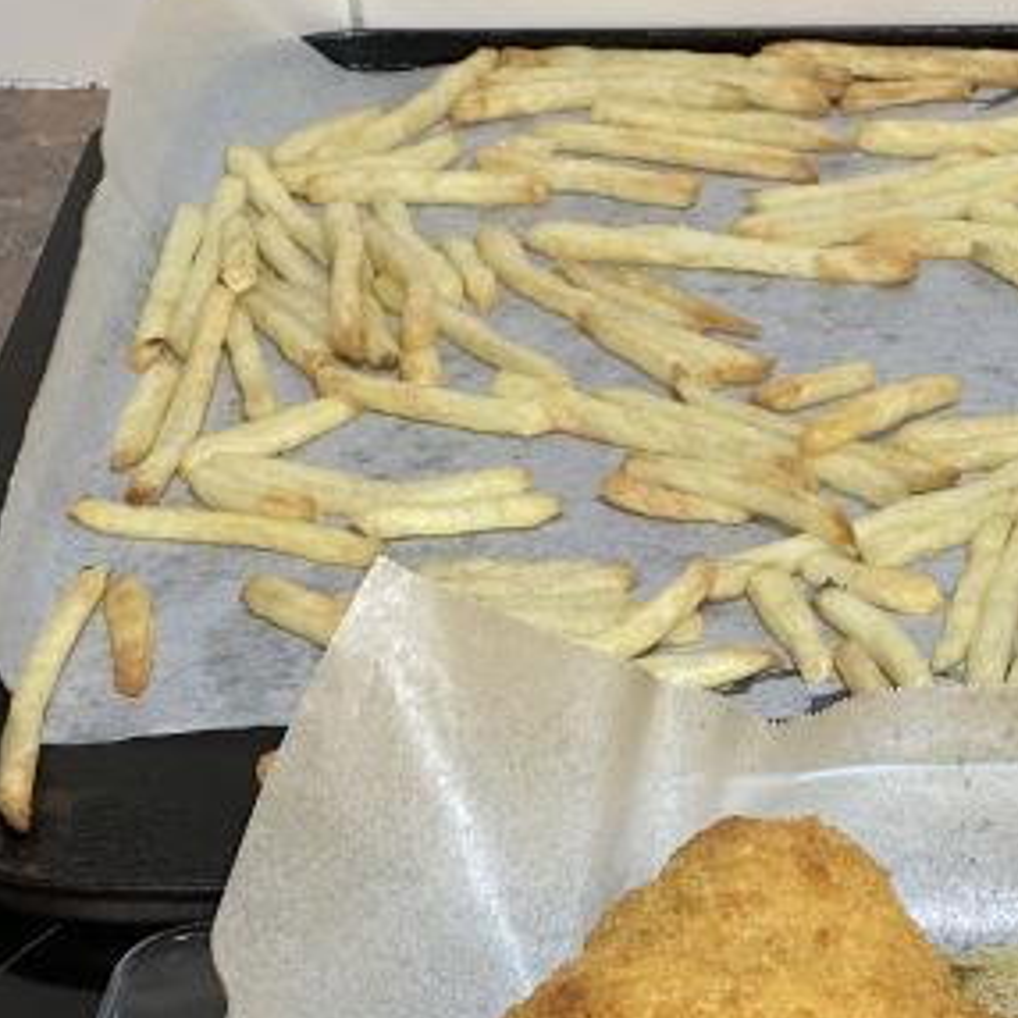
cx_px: 1032
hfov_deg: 12.1
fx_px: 4758
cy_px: 719
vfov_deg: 12.2
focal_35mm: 143
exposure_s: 1/34
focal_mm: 9
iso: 500
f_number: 2.8
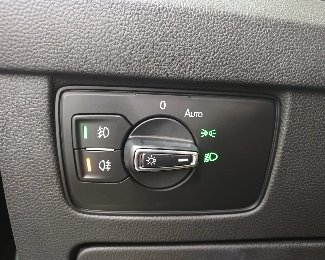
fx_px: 260
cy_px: 134
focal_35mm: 27
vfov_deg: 53.2
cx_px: 165
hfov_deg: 64.1
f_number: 1.8
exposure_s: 1/25
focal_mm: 4.65
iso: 640
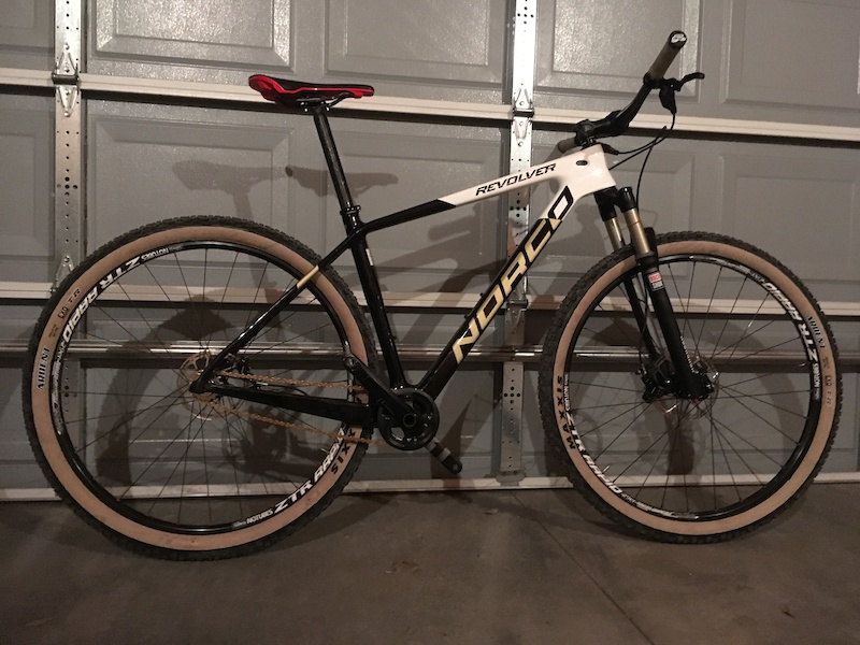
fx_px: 720
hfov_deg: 61.7
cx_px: 430
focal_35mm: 29
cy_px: 322
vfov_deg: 48.2
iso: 640
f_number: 2.2
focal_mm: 4.15
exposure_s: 1/15
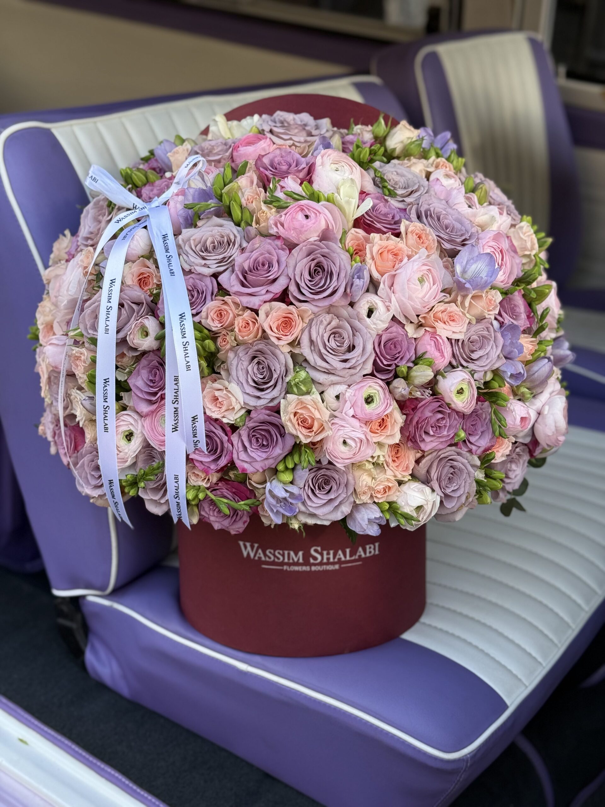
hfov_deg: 30.3
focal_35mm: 48
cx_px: 302
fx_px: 1119
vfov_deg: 39.7
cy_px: 404
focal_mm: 6.76
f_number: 1.78
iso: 100
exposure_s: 1/422
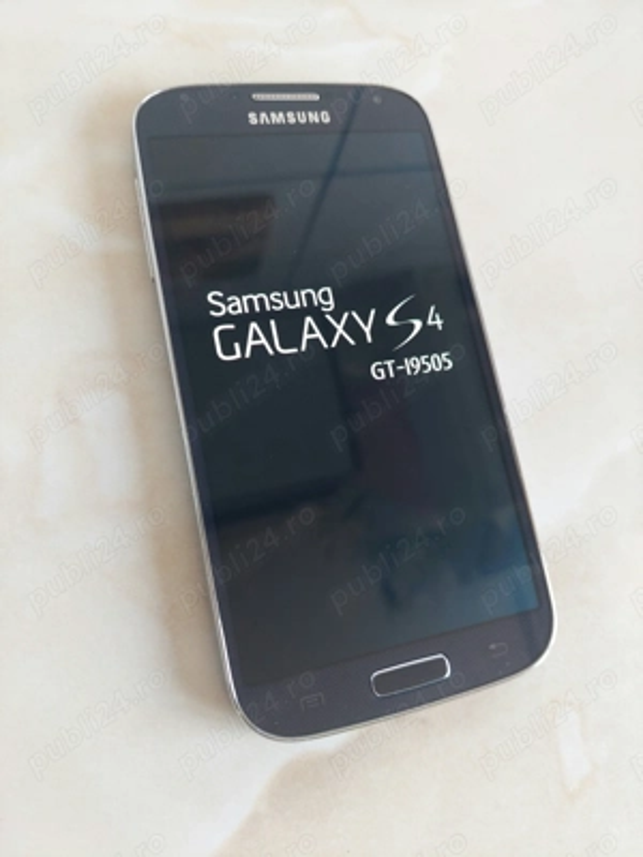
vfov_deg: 71.6
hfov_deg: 56.8
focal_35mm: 24
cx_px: 322
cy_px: 428
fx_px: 594
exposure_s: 1/50
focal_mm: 5.23
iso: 125
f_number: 1.8
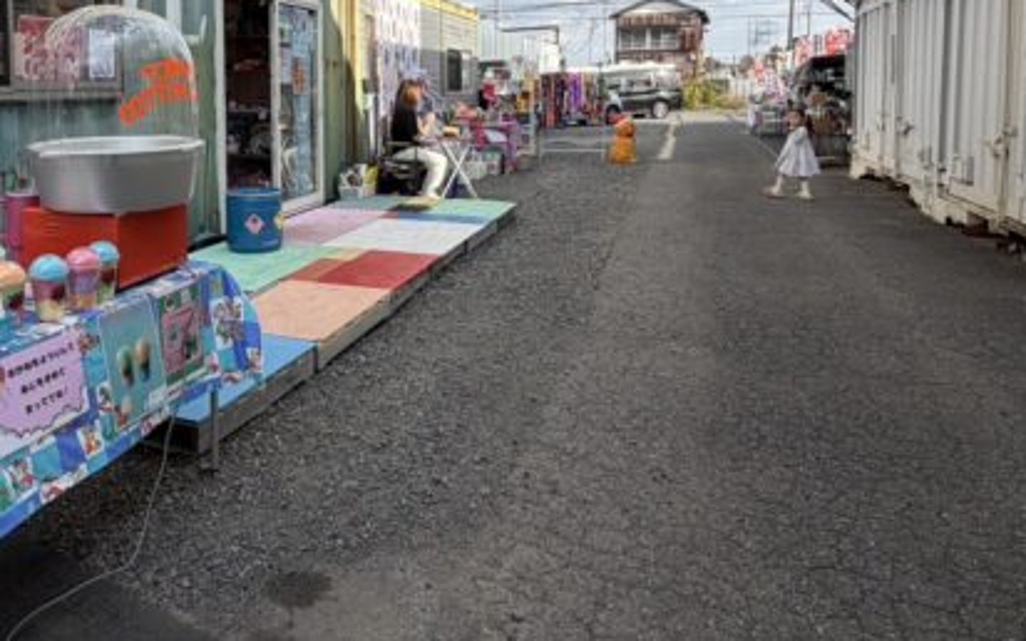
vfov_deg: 42.9
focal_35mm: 28
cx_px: 333
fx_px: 783
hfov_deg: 64.6
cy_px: 145
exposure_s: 1/770
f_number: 2.2
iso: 32
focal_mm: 2.22
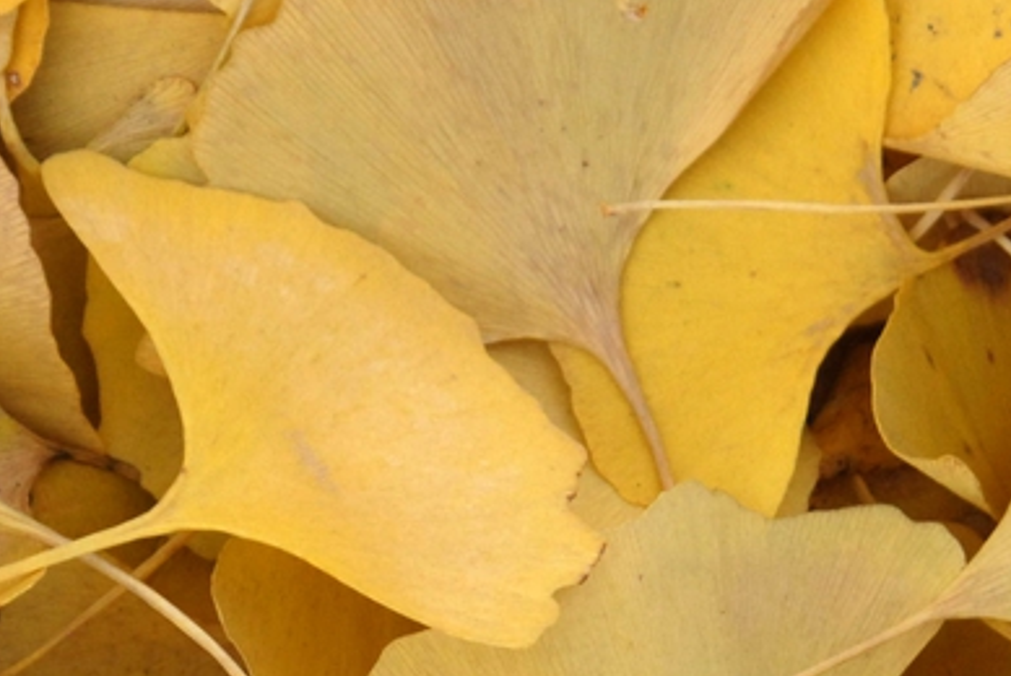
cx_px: 138
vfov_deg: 4.5
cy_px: 768
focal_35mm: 308
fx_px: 8656
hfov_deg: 6.7
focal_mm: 78
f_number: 7.1
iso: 400
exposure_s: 1/200
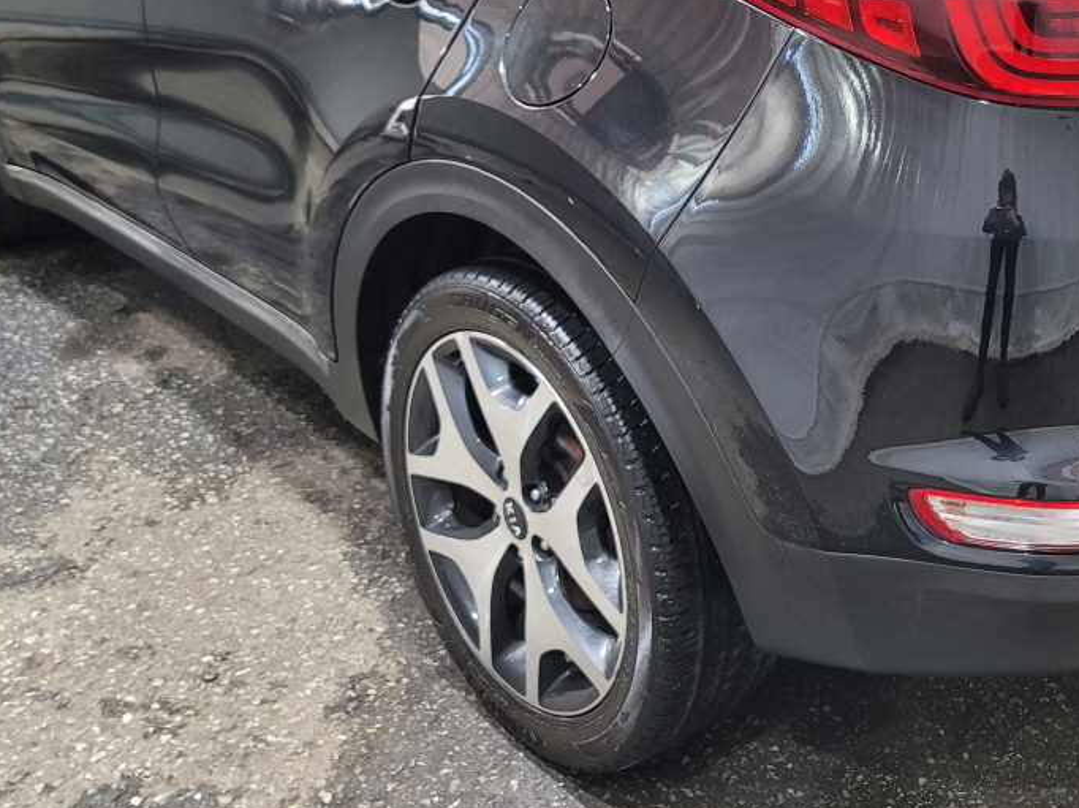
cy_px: 123
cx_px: 756
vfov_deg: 31.7
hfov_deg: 42.1
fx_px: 1371
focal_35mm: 44
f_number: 1.8
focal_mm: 7
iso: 160
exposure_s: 1/120
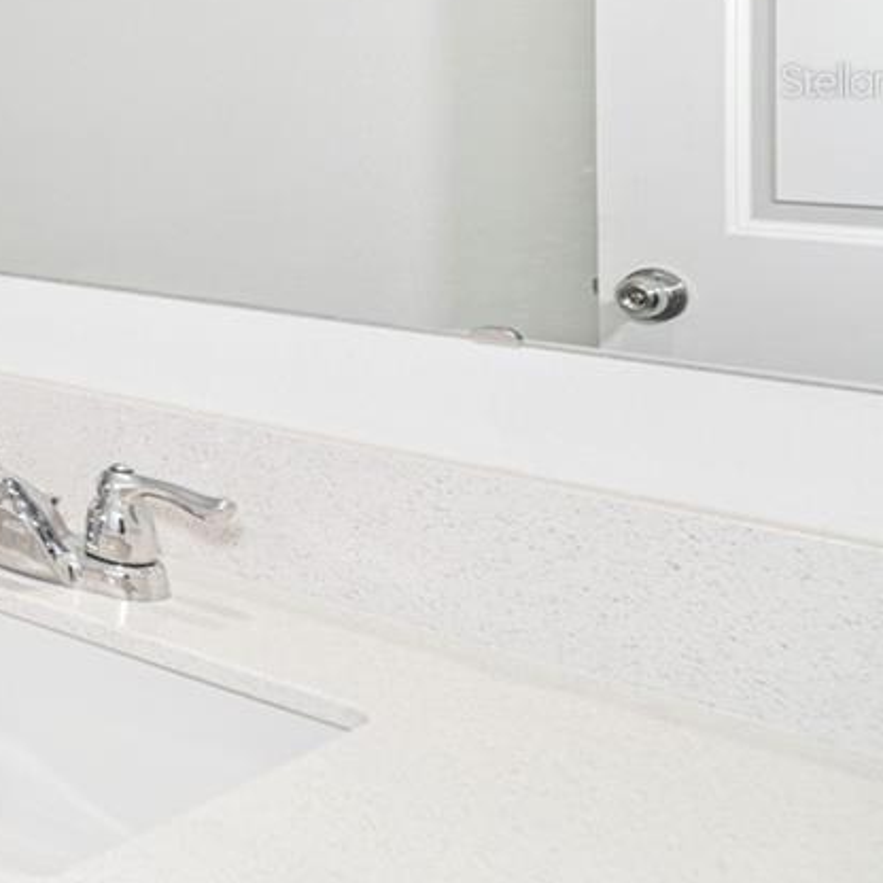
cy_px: 81
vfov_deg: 32.8
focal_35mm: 49
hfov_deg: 21.5
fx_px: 1414
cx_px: -728
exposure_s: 1/8
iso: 200
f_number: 8
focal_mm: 15
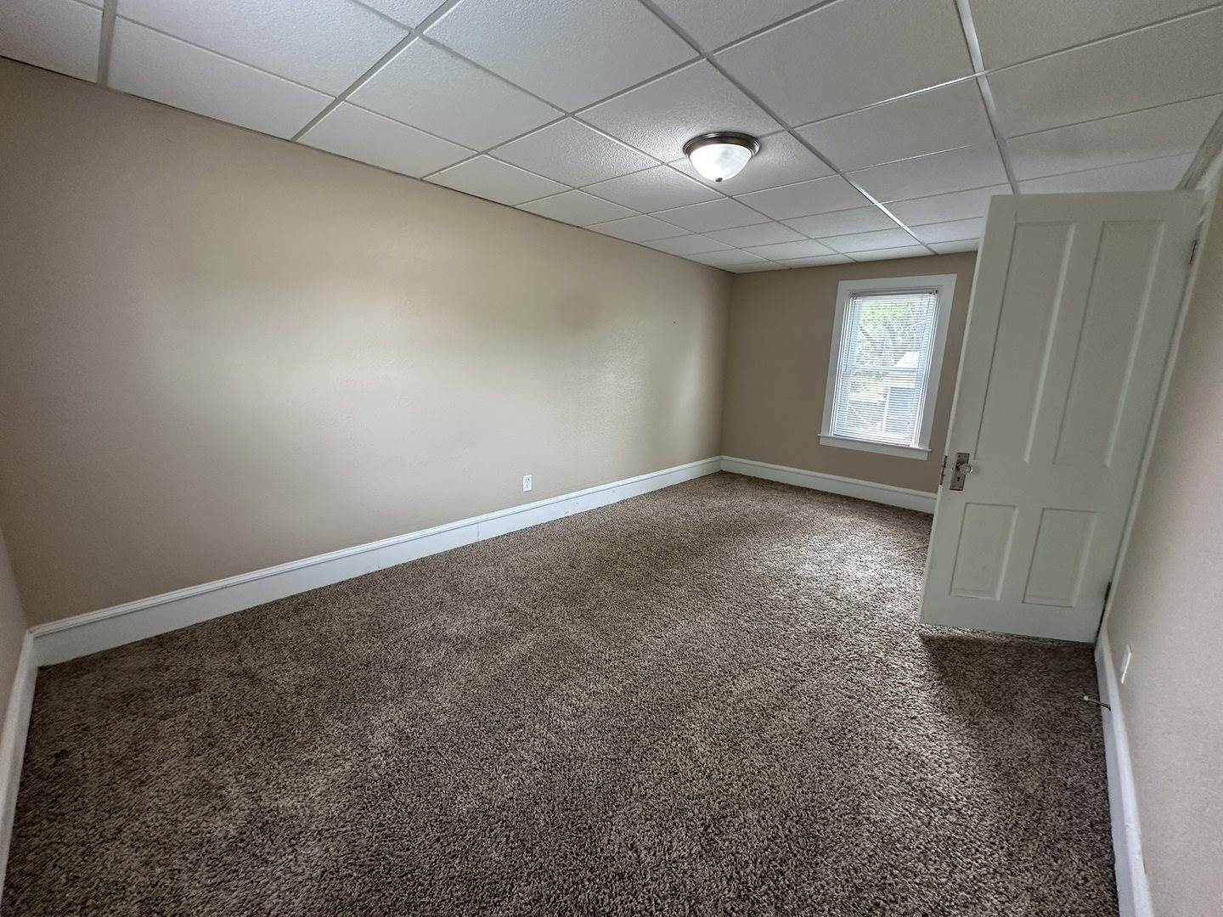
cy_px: 458
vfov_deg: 85.7
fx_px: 495
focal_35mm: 14
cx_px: 612
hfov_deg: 102.1
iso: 200
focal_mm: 2.22
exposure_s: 1/60
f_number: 2.2
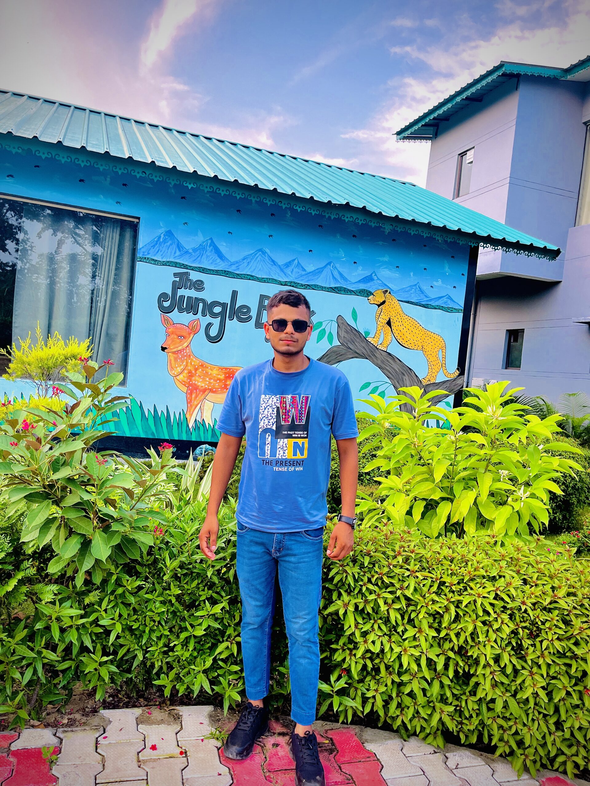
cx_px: 295
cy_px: 393
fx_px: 591
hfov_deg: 53.1
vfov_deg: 67.3
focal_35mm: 26
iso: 50
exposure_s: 1/124
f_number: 1.6
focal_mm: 5.1
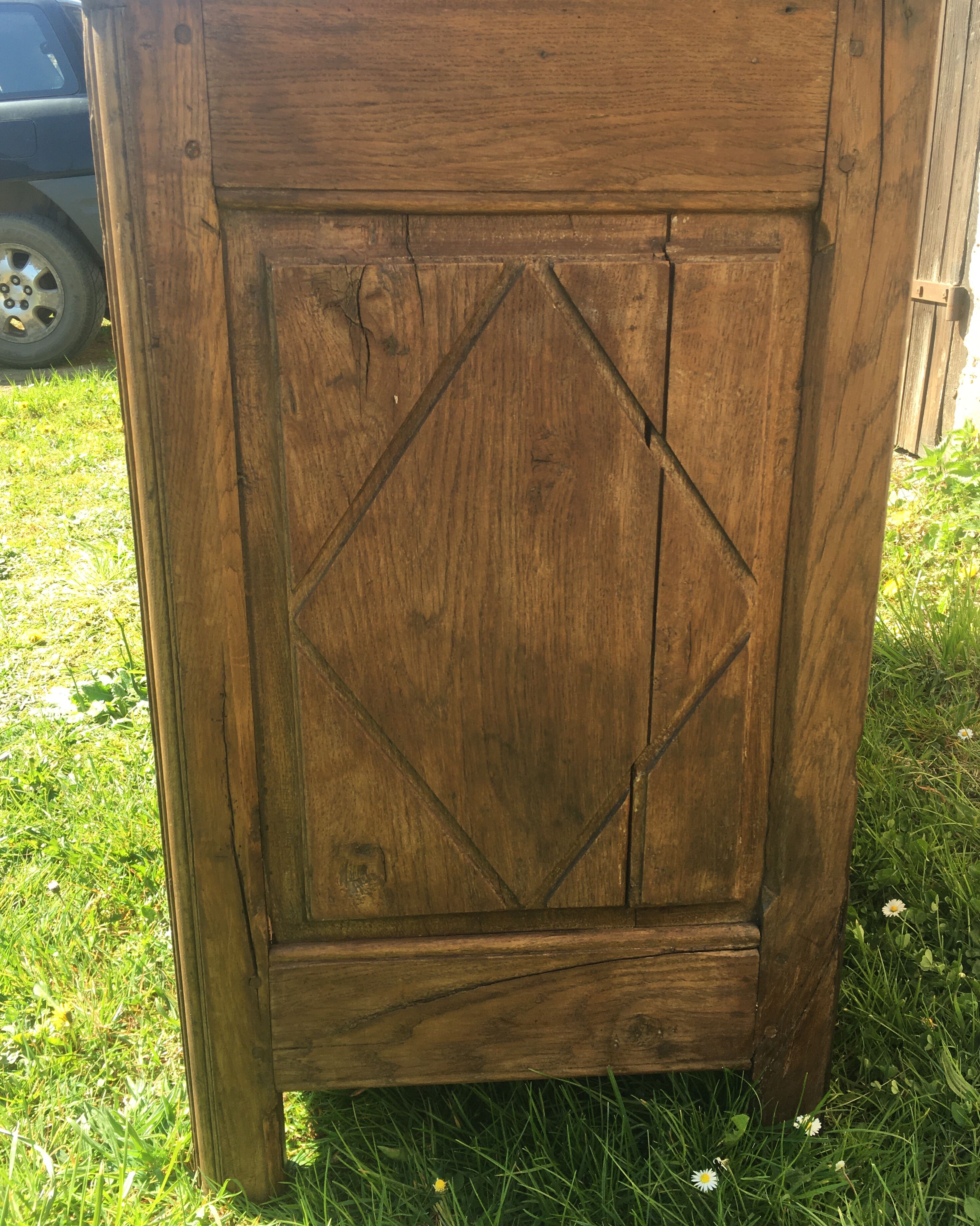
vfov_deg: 57.1
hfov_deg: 47.1
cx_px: 492
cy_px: 565
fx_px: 1124
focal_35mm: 31
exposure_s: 1/255
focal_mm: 4.15
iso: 25
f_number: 2.2
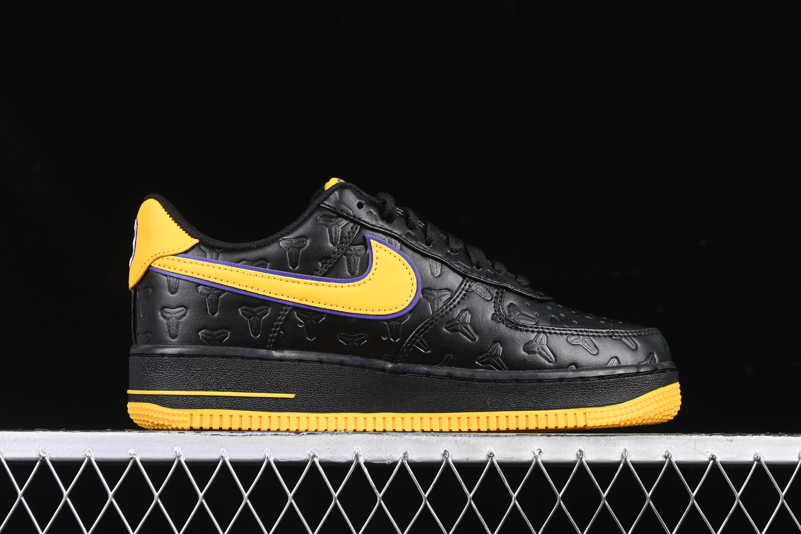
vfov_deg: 18.2
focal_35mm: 75
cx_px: 400
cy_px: 267
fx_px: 1669
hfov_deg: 27.0
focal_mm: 50
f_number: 6.3
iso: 160
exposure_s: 1/60
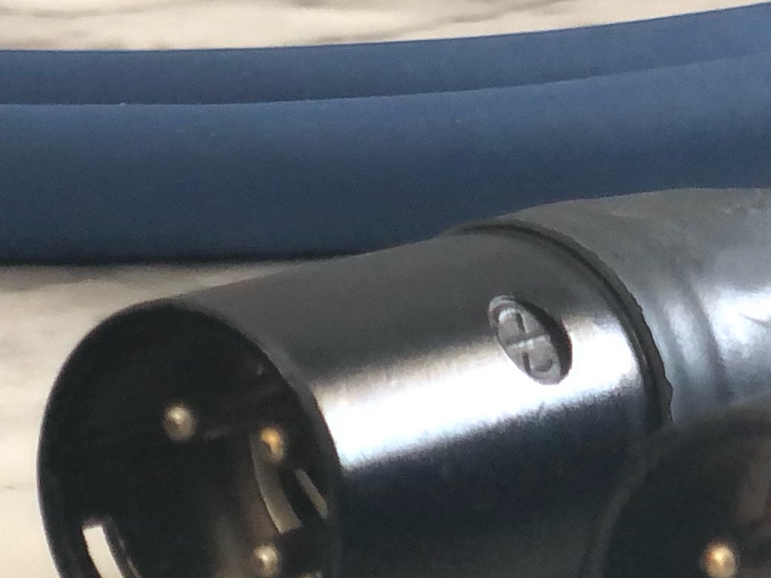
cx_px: -152
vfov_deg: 7.0
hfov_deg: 9.3
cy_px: 645
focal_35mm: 211
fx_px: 4698
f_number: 2.4
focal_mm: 6
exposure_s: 1/30
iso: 125
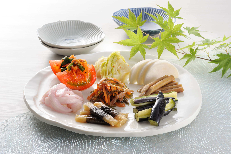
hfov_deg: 23.9
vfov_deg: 16.1
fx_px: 545
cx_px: 116
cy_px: 77
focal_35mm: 85
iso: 200
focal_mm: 85
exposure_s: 1/100
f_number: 11
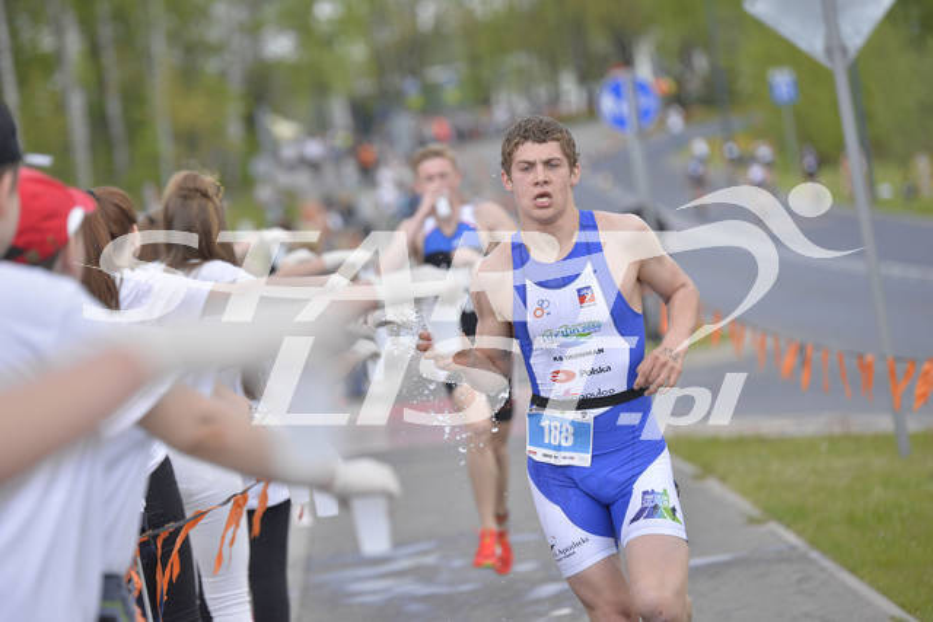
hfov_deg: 11.7
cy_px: 311
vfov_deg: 7.9
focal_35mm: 175
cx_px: 466
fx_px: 4536
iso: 400
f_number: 4
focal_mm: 175
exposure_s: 1/2500
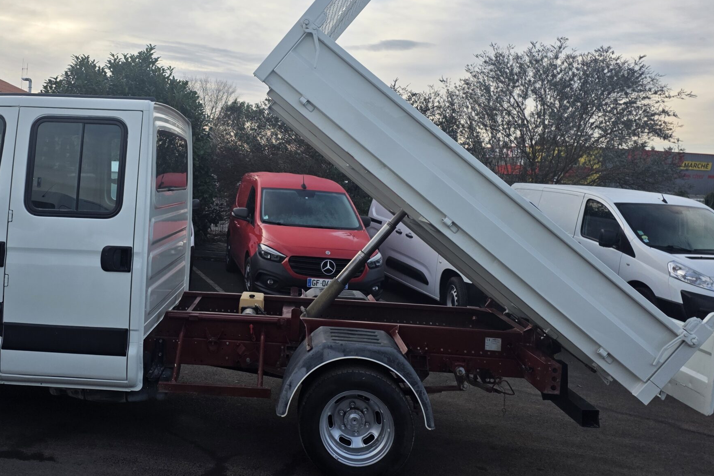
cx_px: 227
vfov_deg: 37.5
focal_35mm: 35
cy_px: 171
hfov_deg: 53.2
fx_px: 694
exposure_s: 1/1529
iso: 80
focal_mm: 6.25
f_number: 1.7
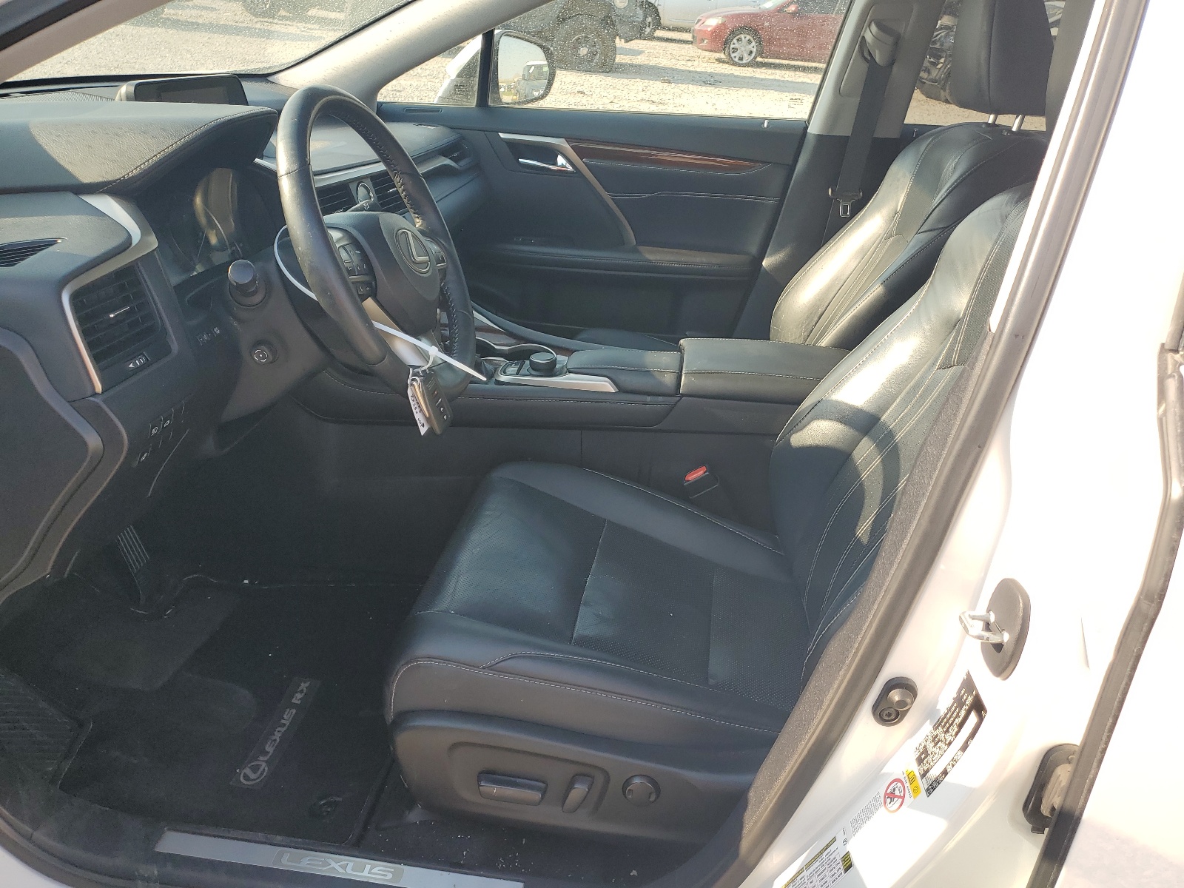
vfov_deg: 53.1
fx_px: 889
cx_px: 592
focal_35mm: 26
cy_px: 444
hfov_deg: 67.3
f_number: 1.5
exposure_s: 1/556
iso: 50
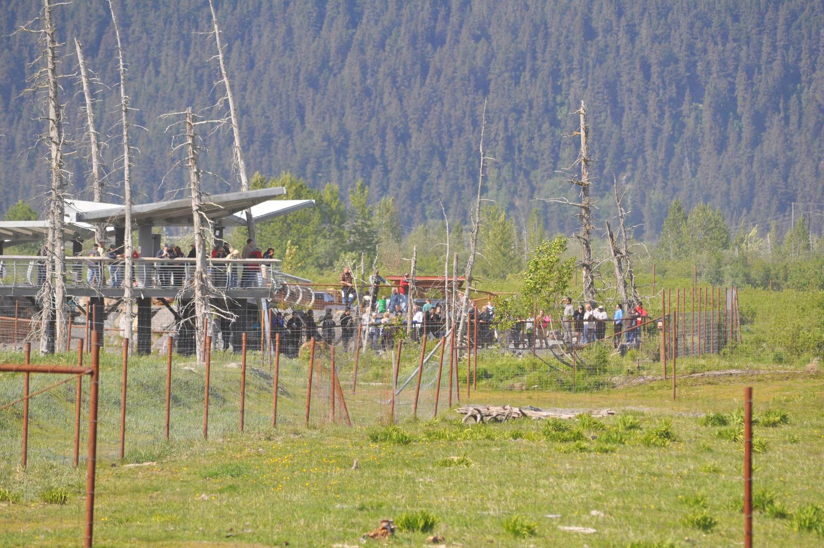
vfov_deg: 3.8
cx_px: 412
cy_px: 274
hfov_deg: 5.7
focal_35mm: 360
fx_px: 8231
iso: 400
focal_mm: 240
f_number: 6.3
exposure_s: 1/1600
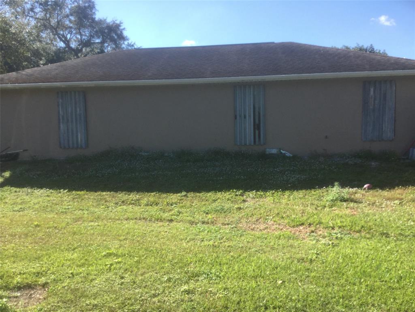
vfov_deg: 45.4
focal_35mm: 31
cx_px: 208
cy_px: 156
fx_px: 372
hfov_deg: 58.4
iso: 25
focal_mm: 3.3
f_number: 2.4
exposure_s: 1/599
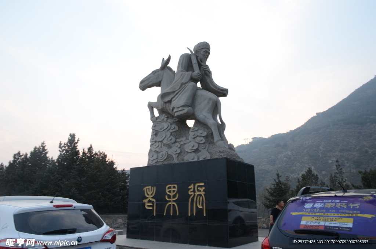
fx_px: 281
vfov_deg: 47.7
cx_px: 188
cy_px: 124
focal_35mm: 27
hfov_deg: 67.5
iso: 100
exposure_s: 1/6
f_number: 11
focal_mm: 18
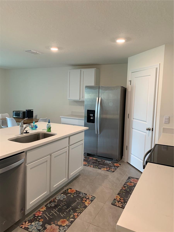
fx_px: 174
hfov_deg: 53.1
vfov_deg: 67.3
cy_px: 116
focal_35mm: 26
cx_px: 87
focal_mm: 4.25
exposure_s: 1/60
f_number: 1.8
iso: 80
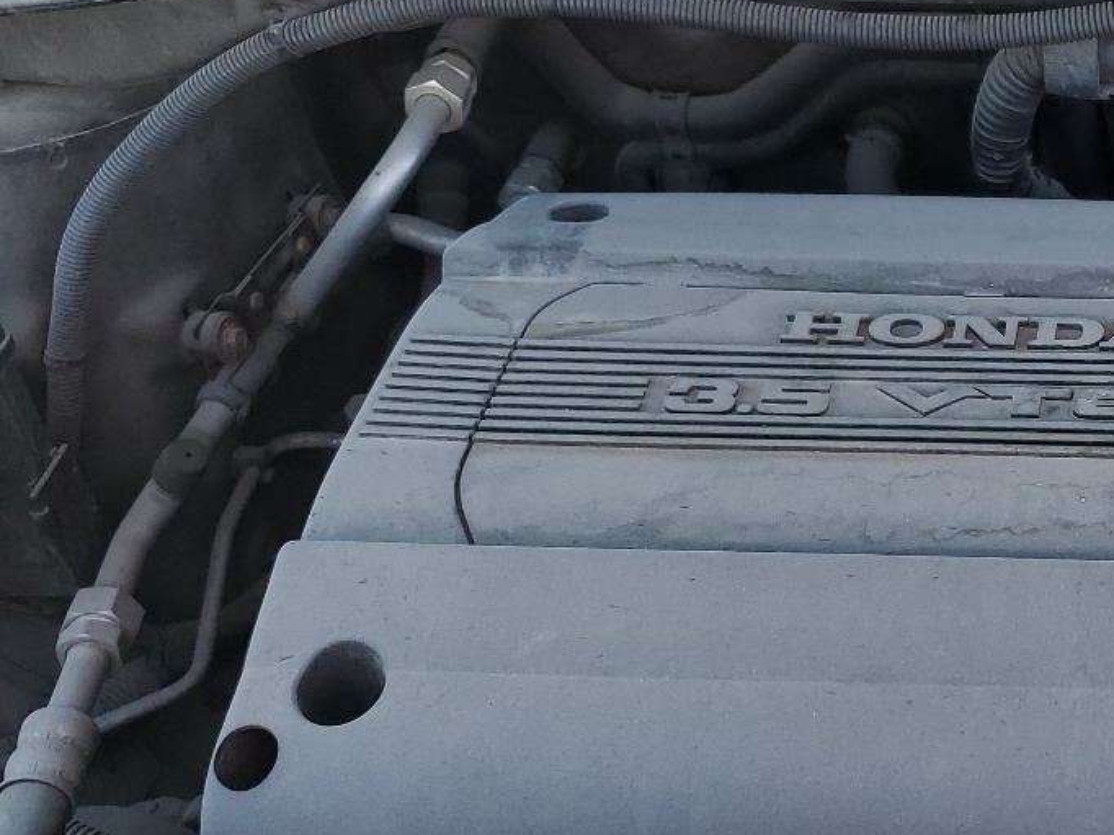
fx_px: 1962
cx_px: 1150
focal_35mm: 61
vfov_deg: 24.0
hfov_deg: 29.3
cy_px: 487
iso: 50
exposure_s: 1/323
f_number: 1.5
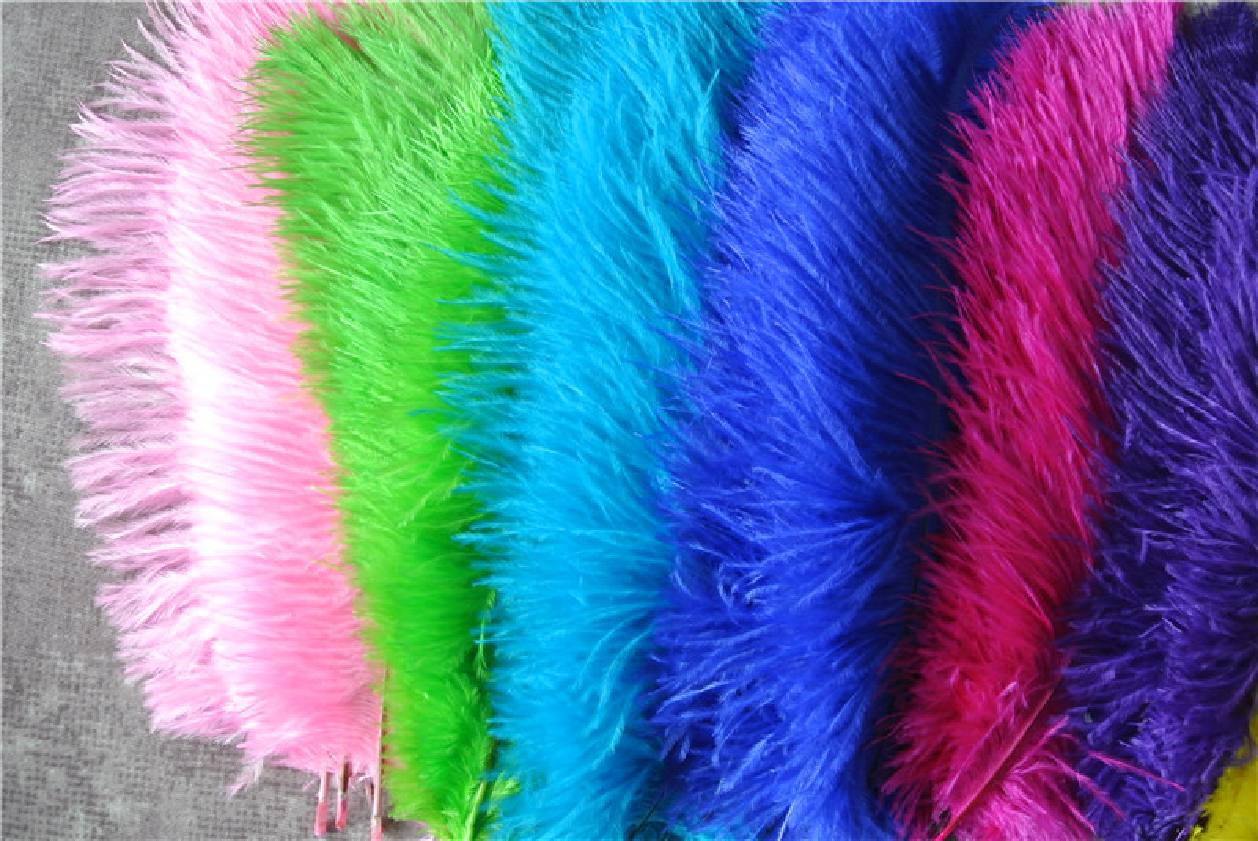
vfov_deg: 45.0
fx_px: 1014
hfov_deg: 63.6
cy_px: 420
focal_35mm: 29
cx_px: 629
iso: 800
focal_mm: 11
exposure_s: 1/125
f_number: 3.5
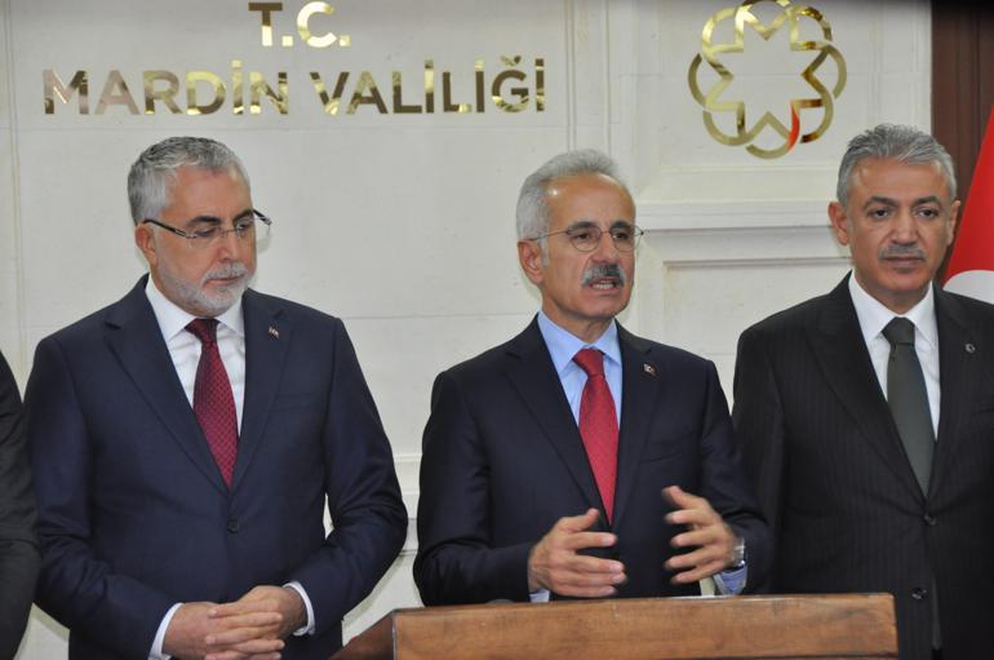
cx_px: 497
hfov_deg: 18.2
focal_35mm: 112
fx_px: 3102
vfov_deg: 12.1
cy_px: 330
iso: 800
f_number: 5
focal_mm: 75
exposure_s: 1/60
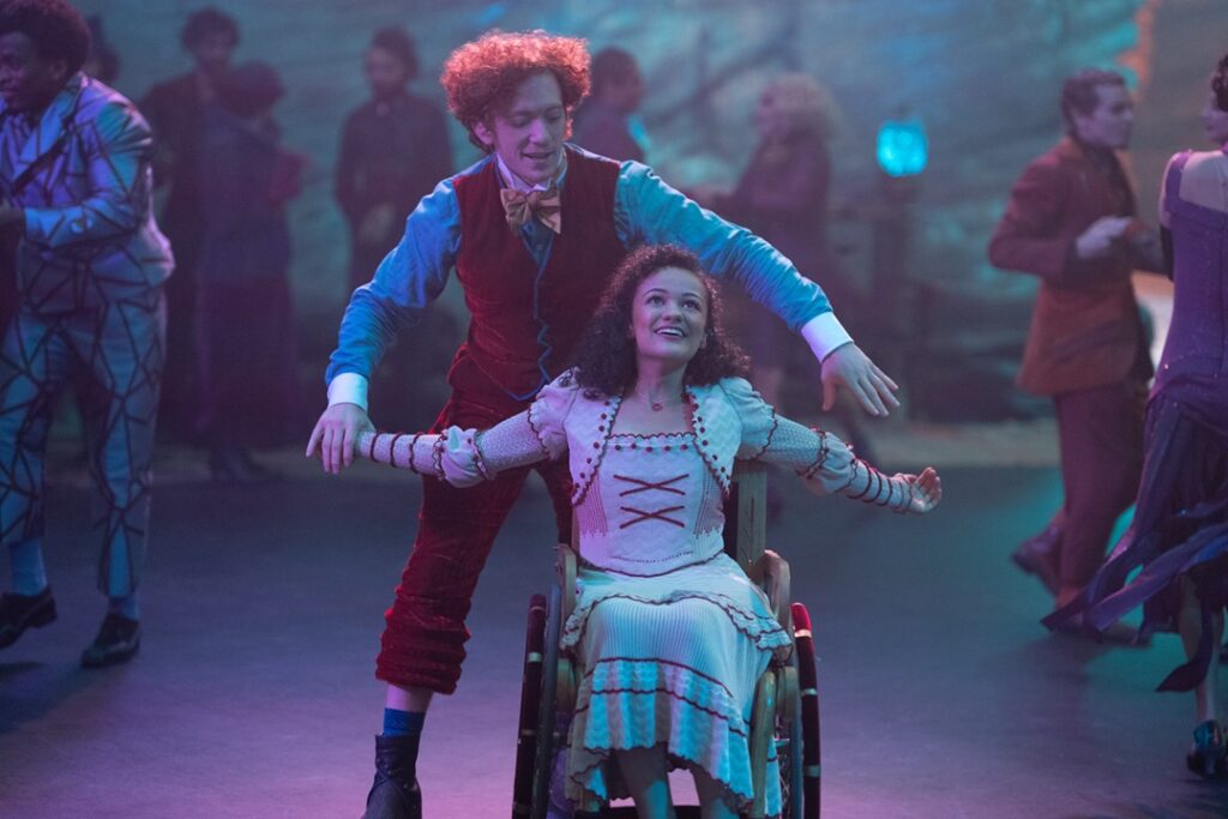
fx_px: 2900
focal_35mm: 85
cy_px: 410
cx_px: 614
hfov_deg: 23.9
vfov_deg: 16.1
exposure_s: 1/250
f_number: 1.8
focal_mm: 85
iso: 3200
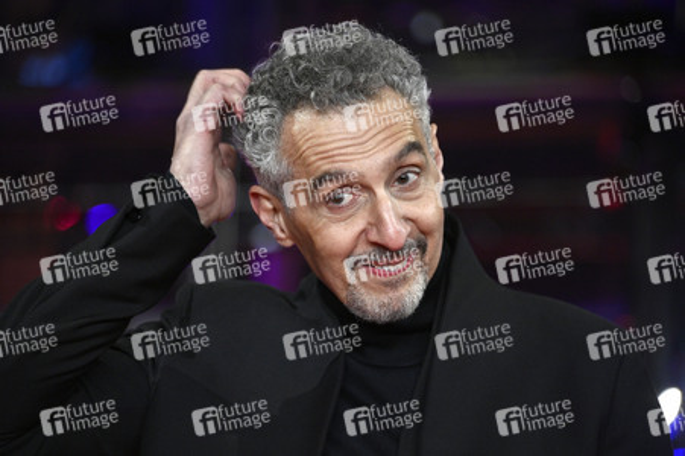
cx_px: 342
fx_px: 4753
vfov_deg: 5.5
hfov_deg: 8.2
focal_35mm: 250
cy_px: 228
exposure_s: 1/250
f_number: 5.6
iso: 4000
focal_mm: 250
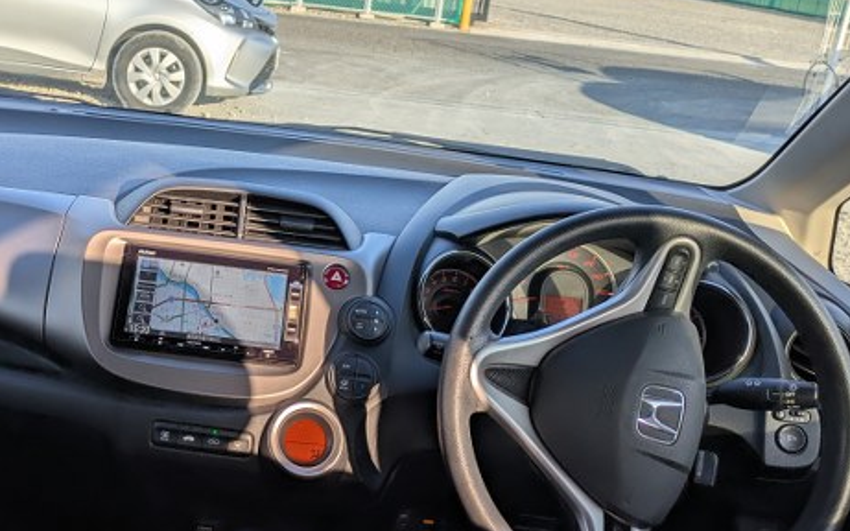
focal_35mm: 46
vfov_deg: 28.0
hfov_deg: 43.2
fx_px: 1065
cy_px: 243
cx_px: 322
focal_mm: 5.43
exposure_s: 1/911
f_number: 1.89
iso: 44
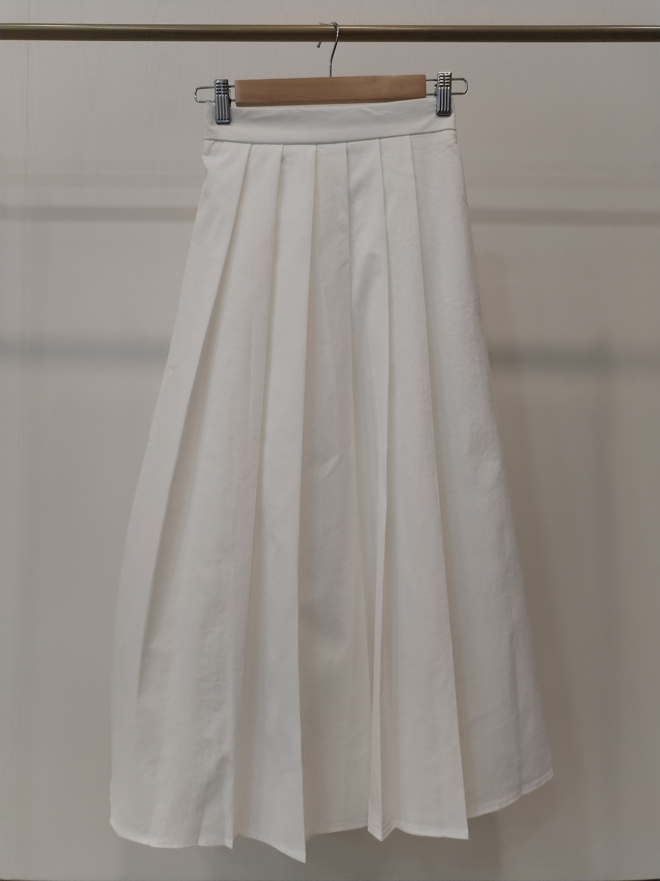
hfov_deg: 48.2
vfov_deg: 61.7
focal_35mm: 29
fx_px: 737
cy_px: 440
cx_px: 330
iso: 153
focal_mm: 4.75
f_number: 1.8
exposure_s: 1/60
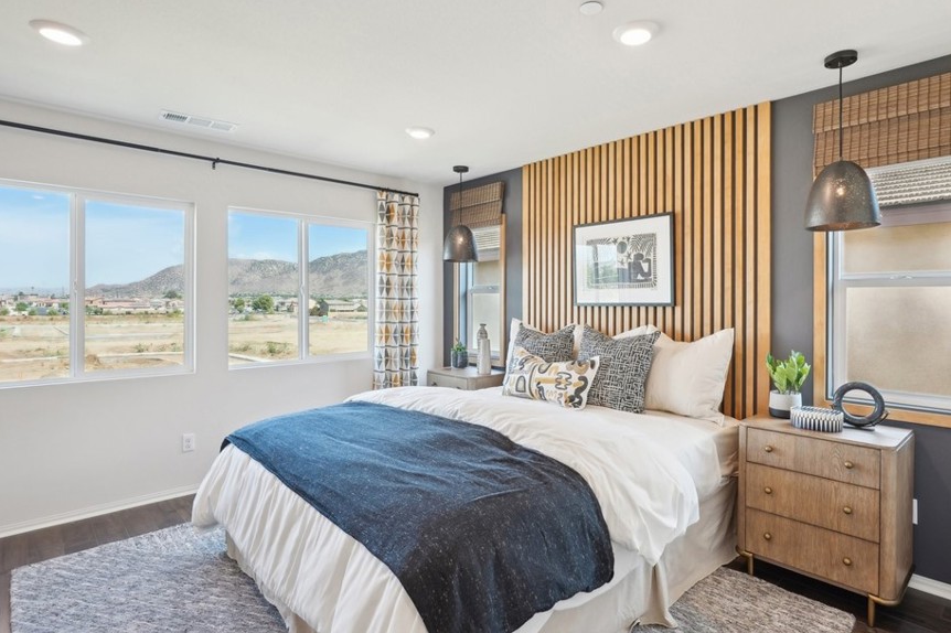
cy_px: 303
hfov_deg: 86.6
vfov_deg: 64.5
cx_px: 528
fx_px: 502
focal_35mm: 19
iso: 400
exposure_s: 1/30
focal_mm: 16
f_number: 8
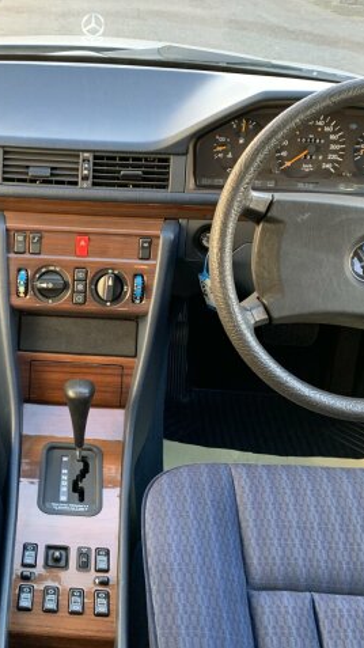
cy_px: 323
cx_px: 69
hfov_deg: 30.4
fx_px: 653
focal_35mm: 38
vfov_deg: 52.8
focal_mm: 4.25
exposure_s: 1/62
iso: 100
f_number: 1.8
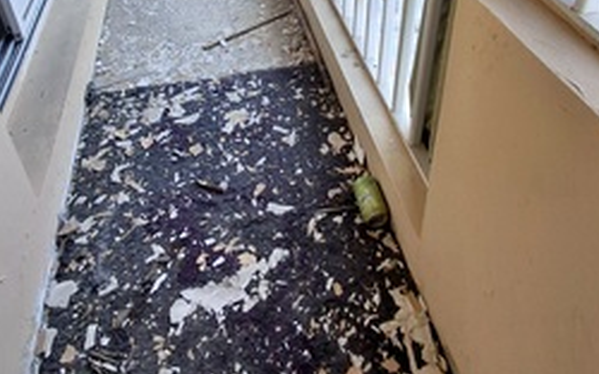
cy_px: -25
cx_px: 315
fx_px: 506
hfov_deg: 61.2
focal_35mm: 31
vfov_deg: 35.4
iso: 40
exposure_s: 1/164
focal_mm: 1.64
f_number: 2.2
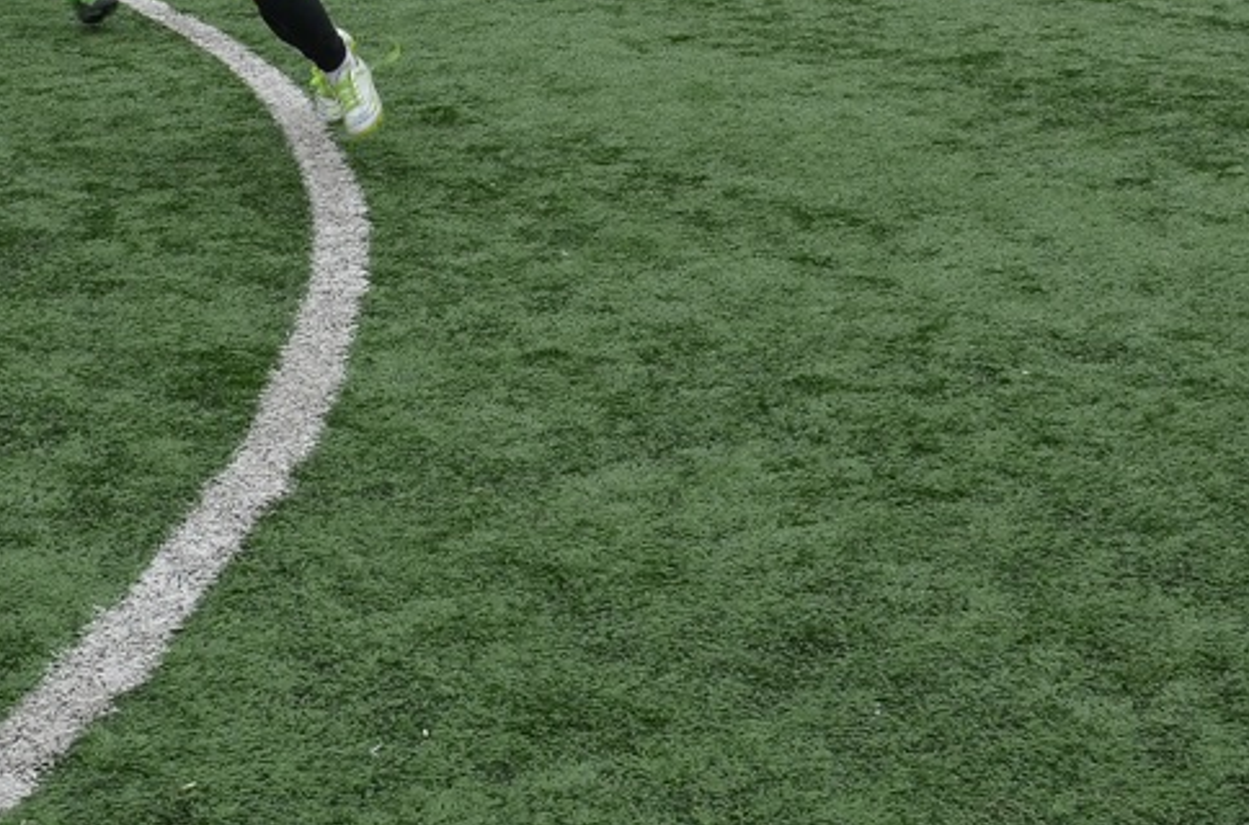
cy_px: -285
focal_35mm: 93
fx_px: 3218
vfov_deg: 14.0
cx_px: 377
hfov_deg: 21.8
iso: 200
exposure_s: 1/250
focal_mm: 20
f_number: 8
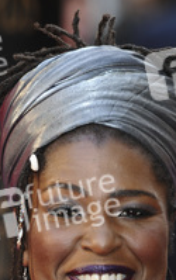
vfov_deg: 4.1
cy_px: 279
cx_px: 89
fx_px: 3870
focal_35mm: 506
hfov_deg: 2.6
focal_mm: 165
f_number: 4
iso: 320
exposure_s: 1/250
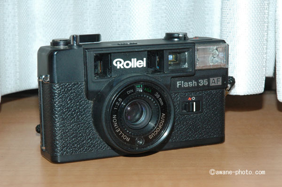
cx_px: 141
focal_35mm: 105
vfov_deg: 13.0
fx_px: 822
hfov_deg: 19.5
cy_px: 94
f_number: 13
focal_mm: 70
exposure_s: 1/60
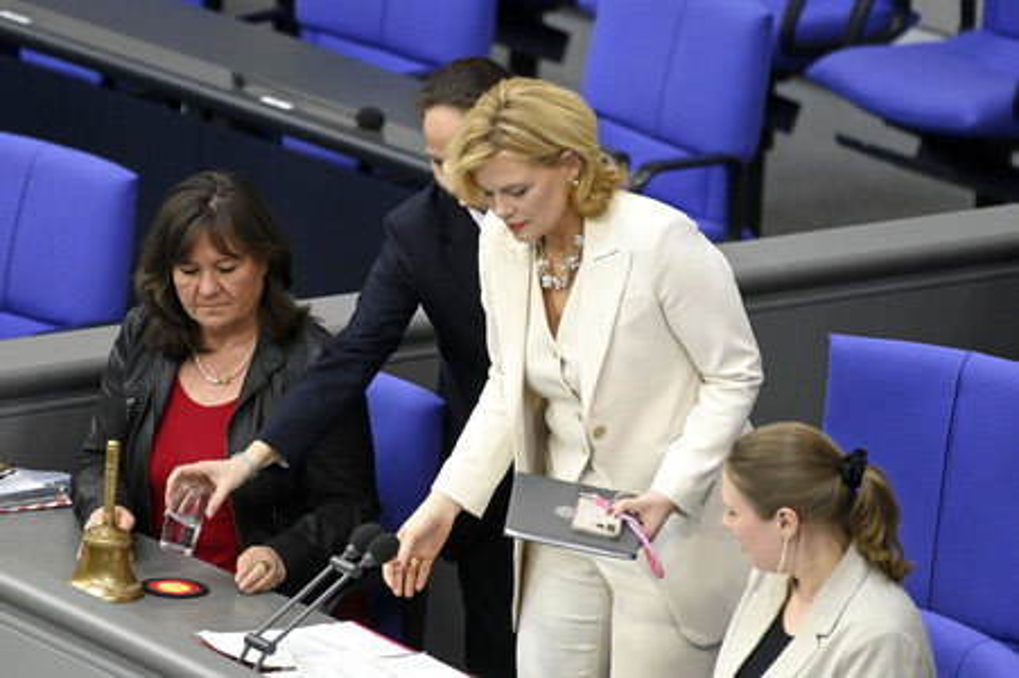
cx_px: 510
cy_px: 339
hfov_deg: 4.1
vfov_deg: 2.7
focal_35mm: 500
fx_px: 14142
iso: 8000
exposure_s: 1/400
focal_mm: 500
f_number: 5.6
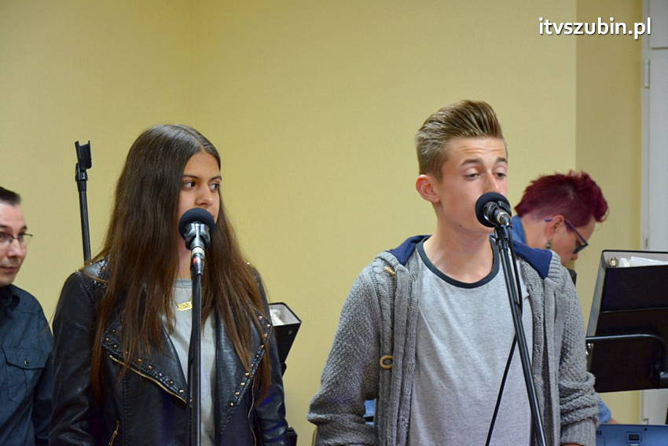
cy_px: 223
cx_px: 334
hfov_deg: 17.1
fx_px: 2228
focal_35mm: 120
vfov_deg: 11.4
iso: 800
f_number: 5.3
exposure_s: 1/30
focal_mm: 80
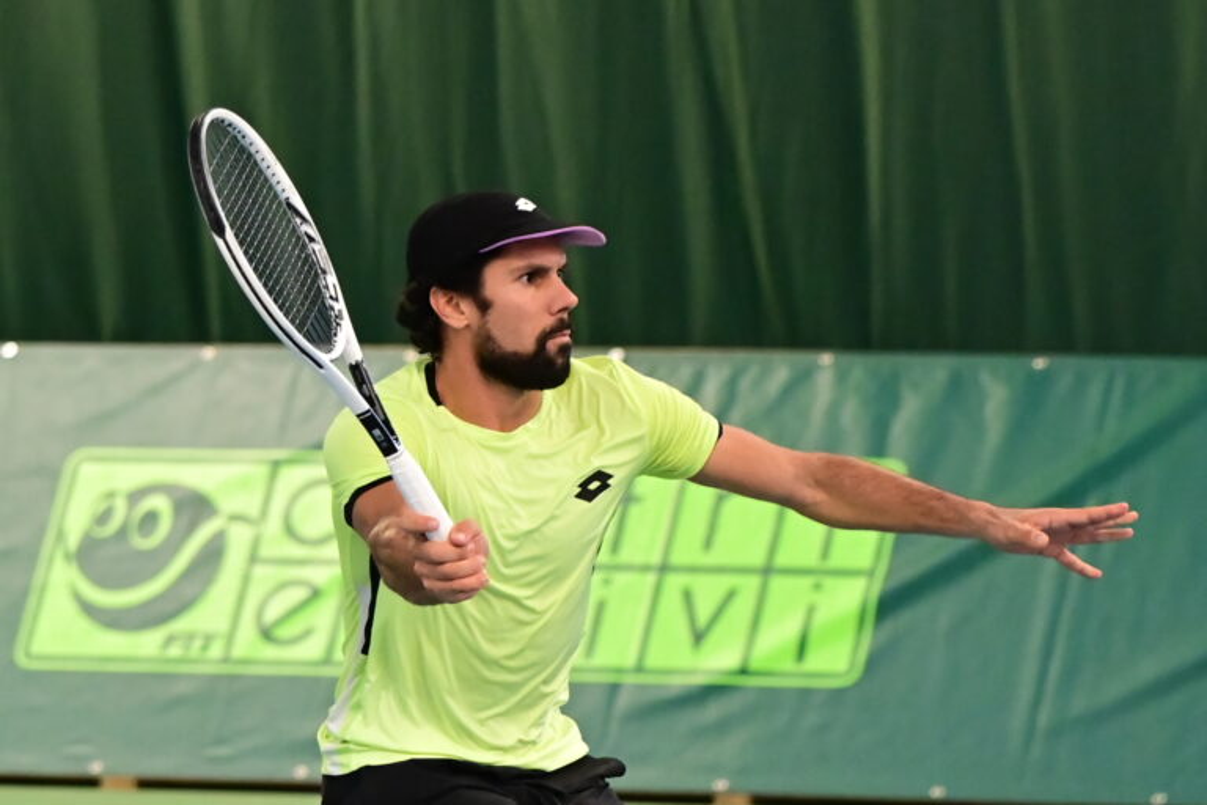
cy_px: 402
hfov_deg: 18.6
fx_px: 3688
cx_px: 604
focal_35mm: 110
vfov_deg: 12.5
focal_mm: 110
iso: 4500
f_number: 3.2
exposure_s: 1/1000
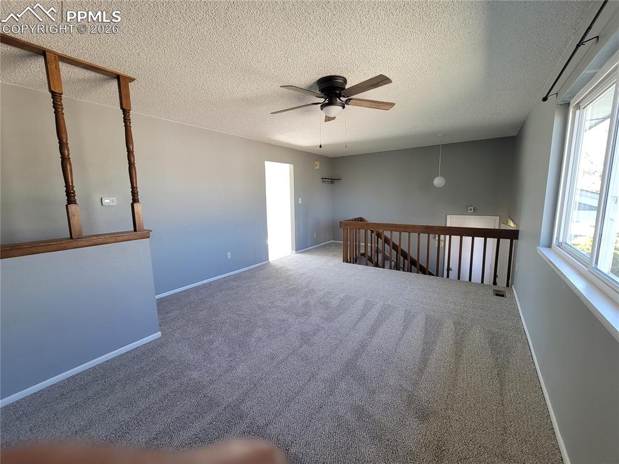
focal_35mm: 13
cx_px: 310
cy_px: 232
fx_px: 232
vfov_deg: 89.9
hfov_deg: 106.2
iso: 125
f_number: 2.2
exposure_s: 1/60
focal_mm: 2.2
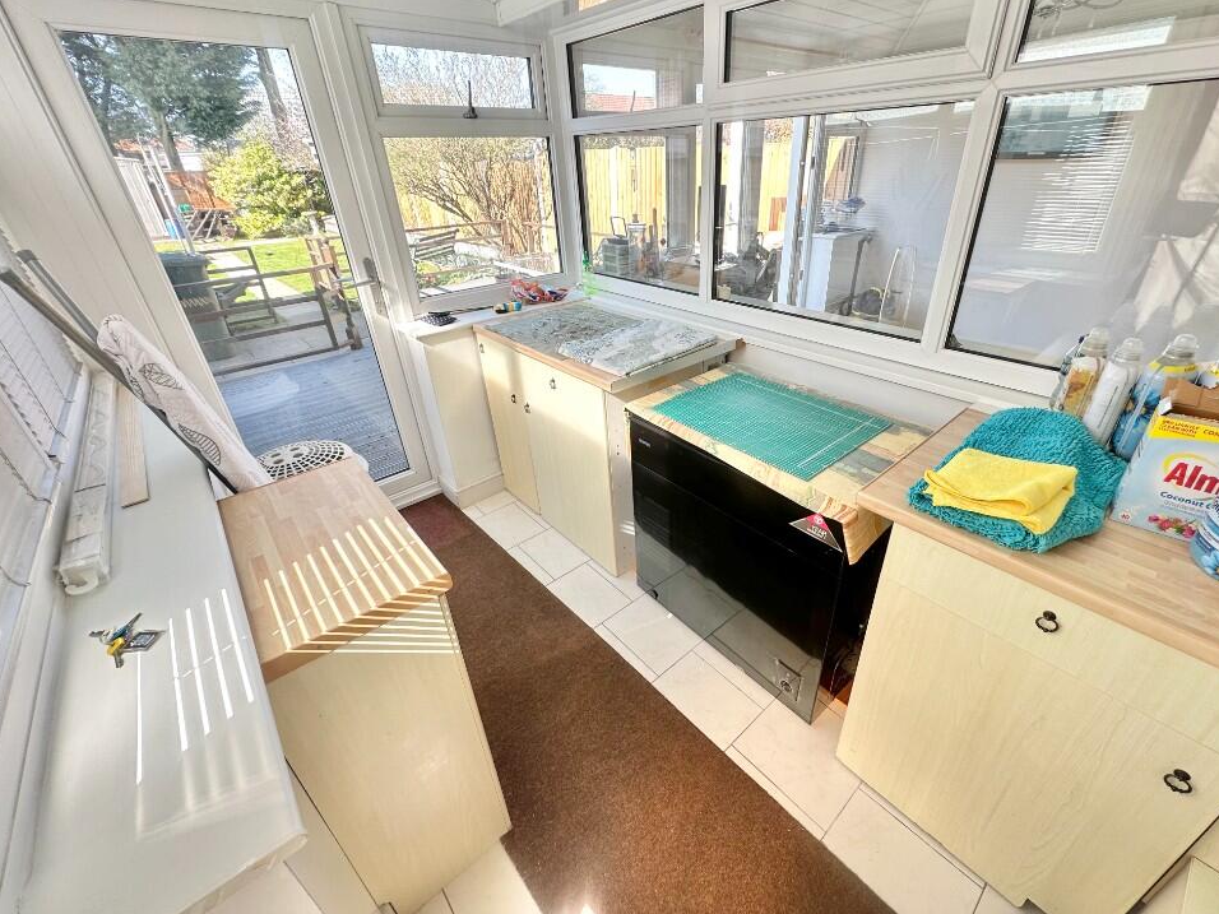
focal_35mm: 15
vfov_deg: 81.7
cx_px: 644
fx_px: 528
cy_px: 445
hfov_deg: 98.1
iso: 50
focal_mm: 2.22
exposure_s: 1/99
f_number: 2.2
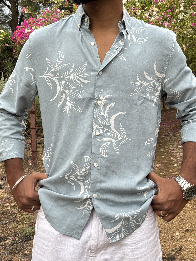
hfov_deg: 28.0
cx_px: 98
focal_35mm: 52
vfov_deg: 36.8
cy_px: 130
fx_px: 393
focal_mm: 5.96
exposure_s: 1/121
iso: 32
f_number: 1.6
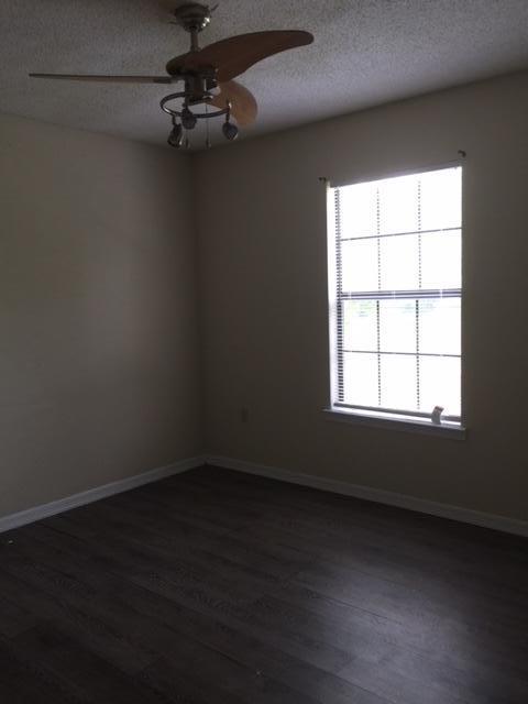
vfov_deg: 61.7
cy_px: 352
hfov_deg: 48.2
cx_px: 264
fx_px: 590
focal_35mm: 29
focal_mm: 4.15
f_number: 2.2
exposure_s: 1/30
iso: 40
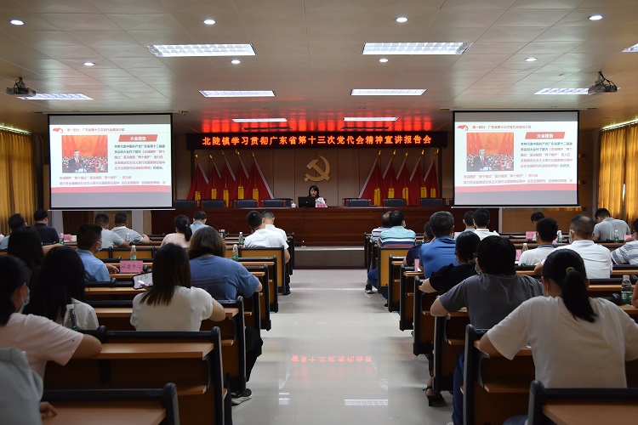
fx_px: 638
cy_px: 212
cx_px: 319
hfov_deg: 53.1
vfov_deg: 36.9
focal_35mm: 36
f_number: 4.5
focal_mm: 24
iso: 800
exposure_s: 1/80
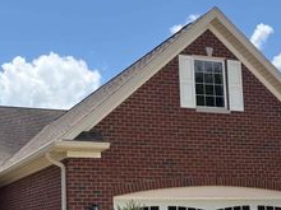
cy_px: 181
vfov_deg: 24.2
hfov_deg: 31.8
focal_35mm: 59
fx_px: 479
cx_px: 52
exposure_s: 1/3623
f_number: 1.6
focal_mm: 5.96
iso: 50
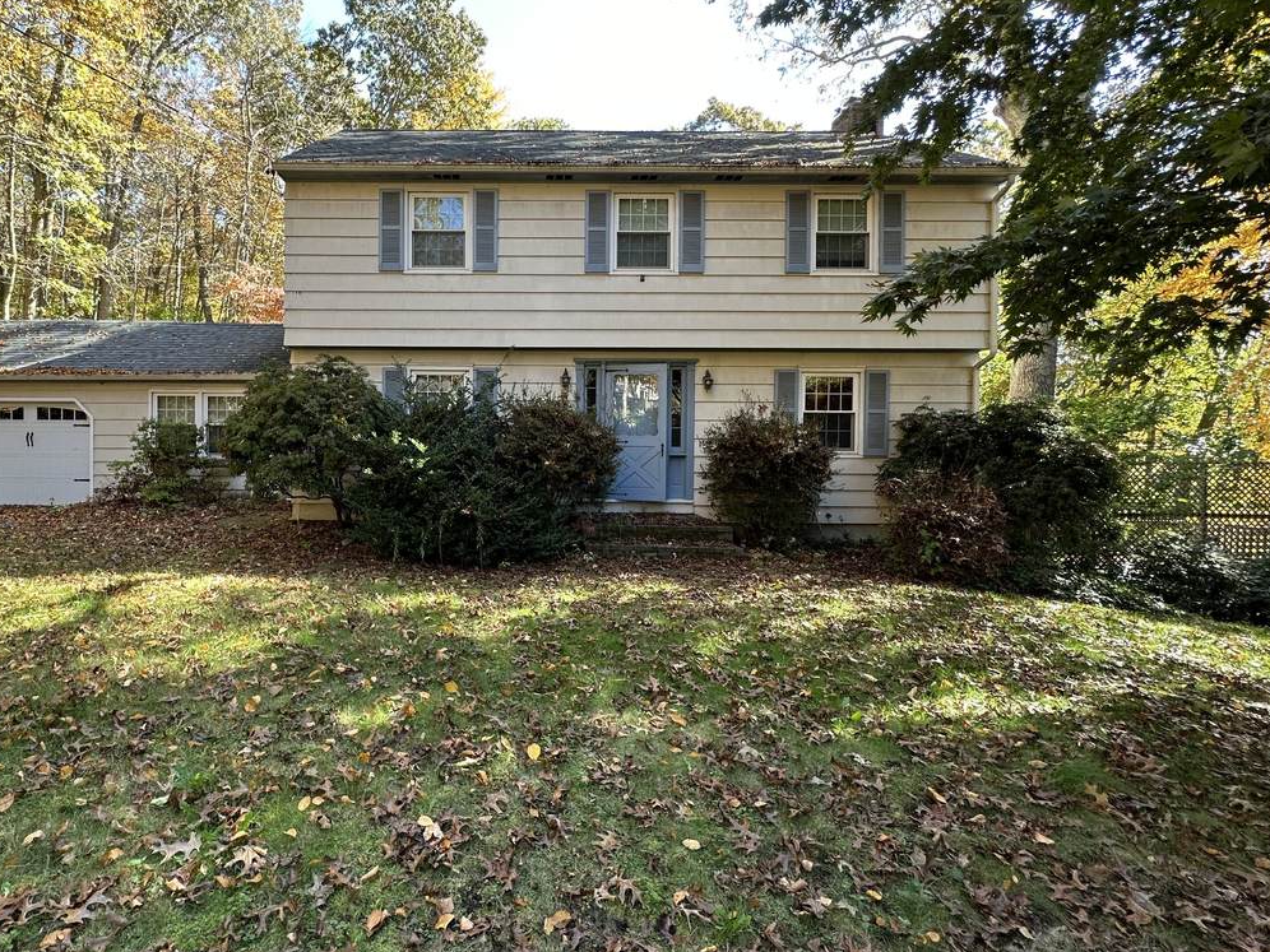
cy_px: 446
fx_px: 660
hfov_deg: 86.4
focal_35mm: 18
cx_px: 493
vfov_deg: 71.5
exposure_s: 1/99
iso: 50
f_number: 2.2
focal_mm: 2.22
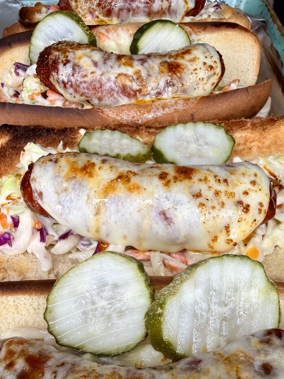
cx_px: 127
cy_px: 239
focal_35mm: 34
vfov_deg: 53.3
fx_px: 372
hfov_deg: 41.7
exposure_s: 1/232
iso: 40
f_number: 2.2
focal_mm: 2.22
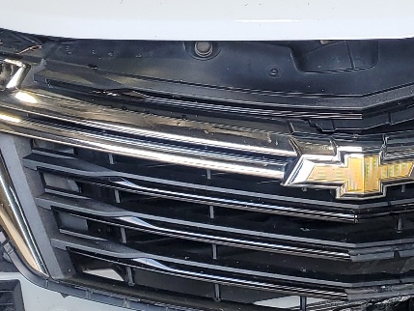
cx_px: 400
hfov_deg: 19.7
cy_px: 105
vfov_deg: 15.2
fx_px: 1160
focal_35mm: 97
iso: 50
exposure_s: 1/312
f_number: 1.5
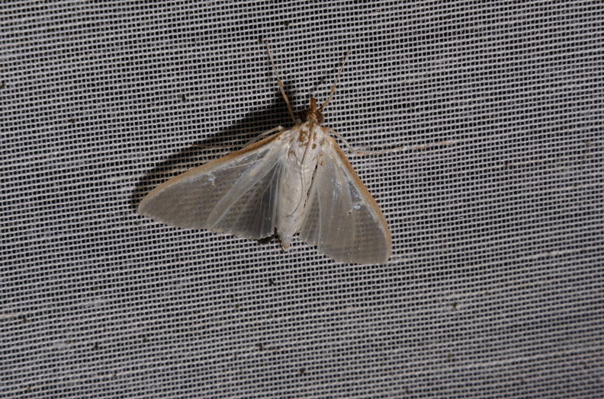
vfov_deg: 10.7
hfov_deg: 16.1
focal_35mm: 128
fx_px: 2134
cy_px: 200
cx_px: 302
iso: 100
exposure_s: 1/60
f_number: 25
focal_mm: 85
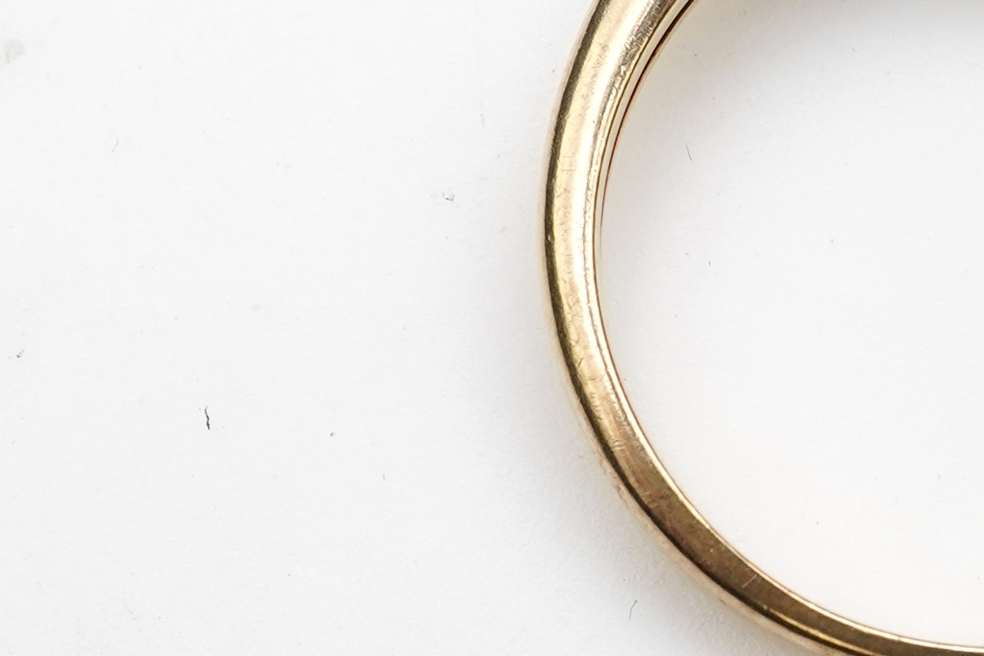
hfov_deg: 12.8
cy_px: 155
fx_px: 4318
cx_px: 992
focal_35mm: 158
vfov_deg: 8.7
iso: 400
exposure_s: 1/100
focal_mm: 30
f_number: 18
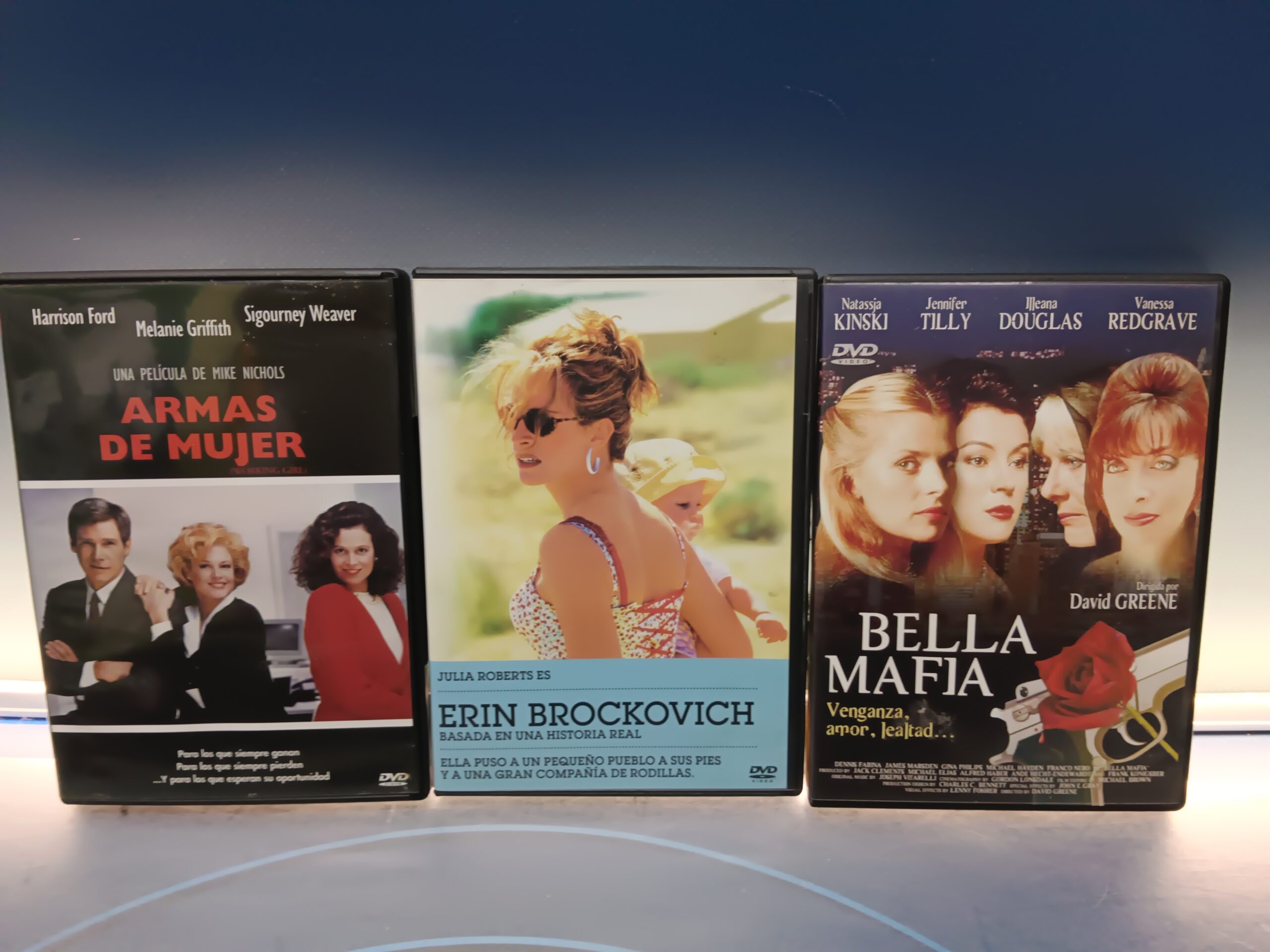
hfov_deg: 67.3
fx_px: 954
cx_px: 635
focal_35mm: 26
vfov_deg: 53.1
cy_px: 476
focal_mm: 3.96
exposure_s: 1/50
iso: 782
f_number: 1.8
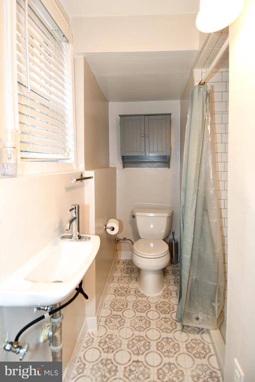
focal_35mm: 18
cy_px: 191
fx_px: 191
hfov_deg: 67.4
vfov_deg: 90.0
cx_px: 128
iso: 500
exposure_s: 1/60
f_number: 4
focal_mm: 12
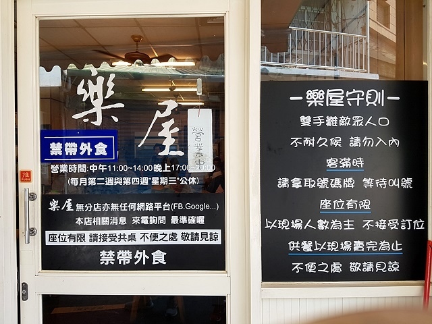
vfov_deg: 53.1
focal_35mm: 26
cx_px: 216
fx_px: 324
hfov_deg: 67.3
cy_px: 162
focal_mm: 4.2
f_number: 1.7
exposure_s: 1/147
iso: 50
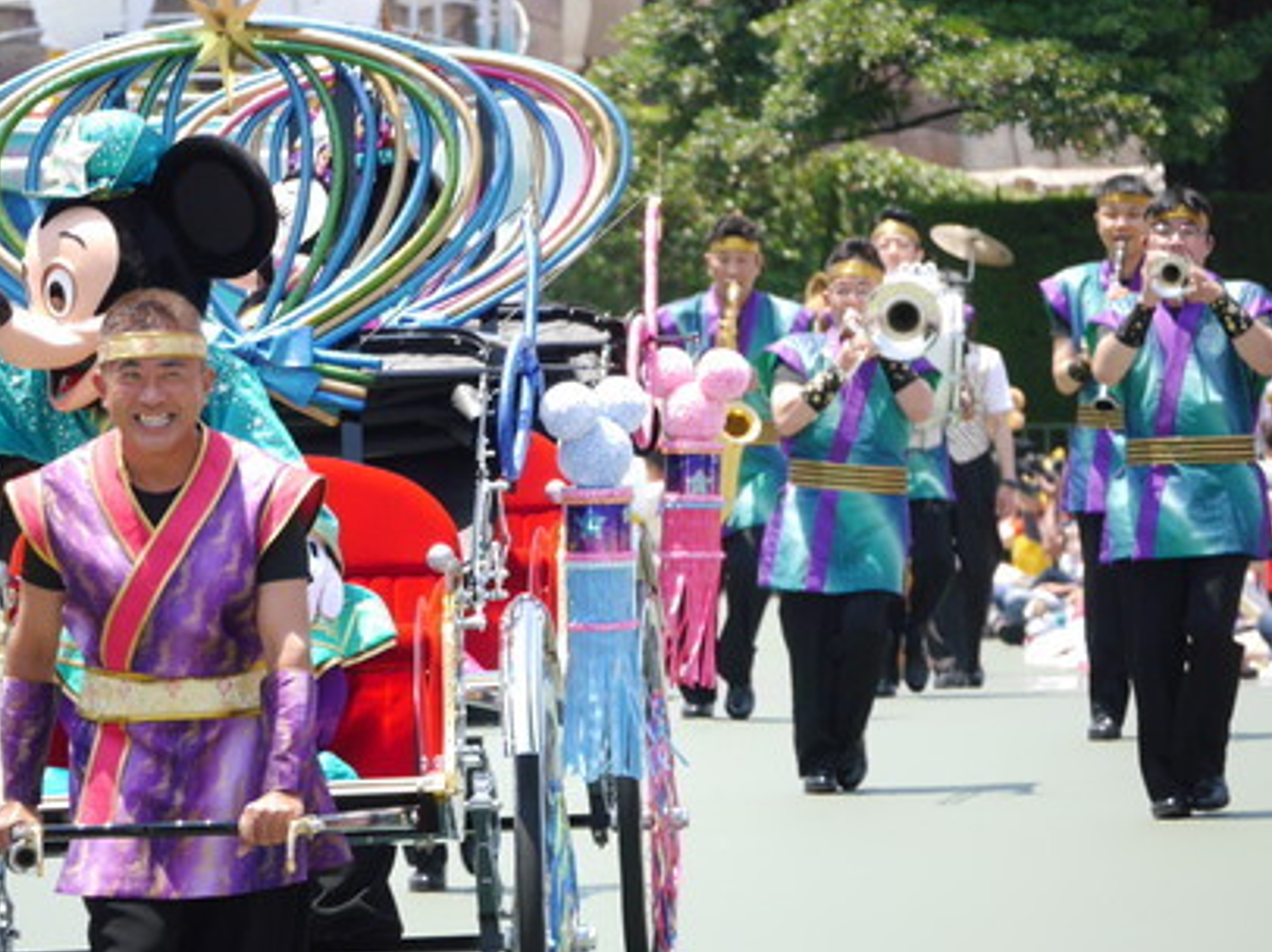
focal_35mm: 473
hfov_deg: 4.2
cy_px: 354
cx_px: 445
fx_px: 17371
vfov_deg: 3.1
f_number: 5.6
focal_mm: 150
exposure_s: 1/320
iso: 250
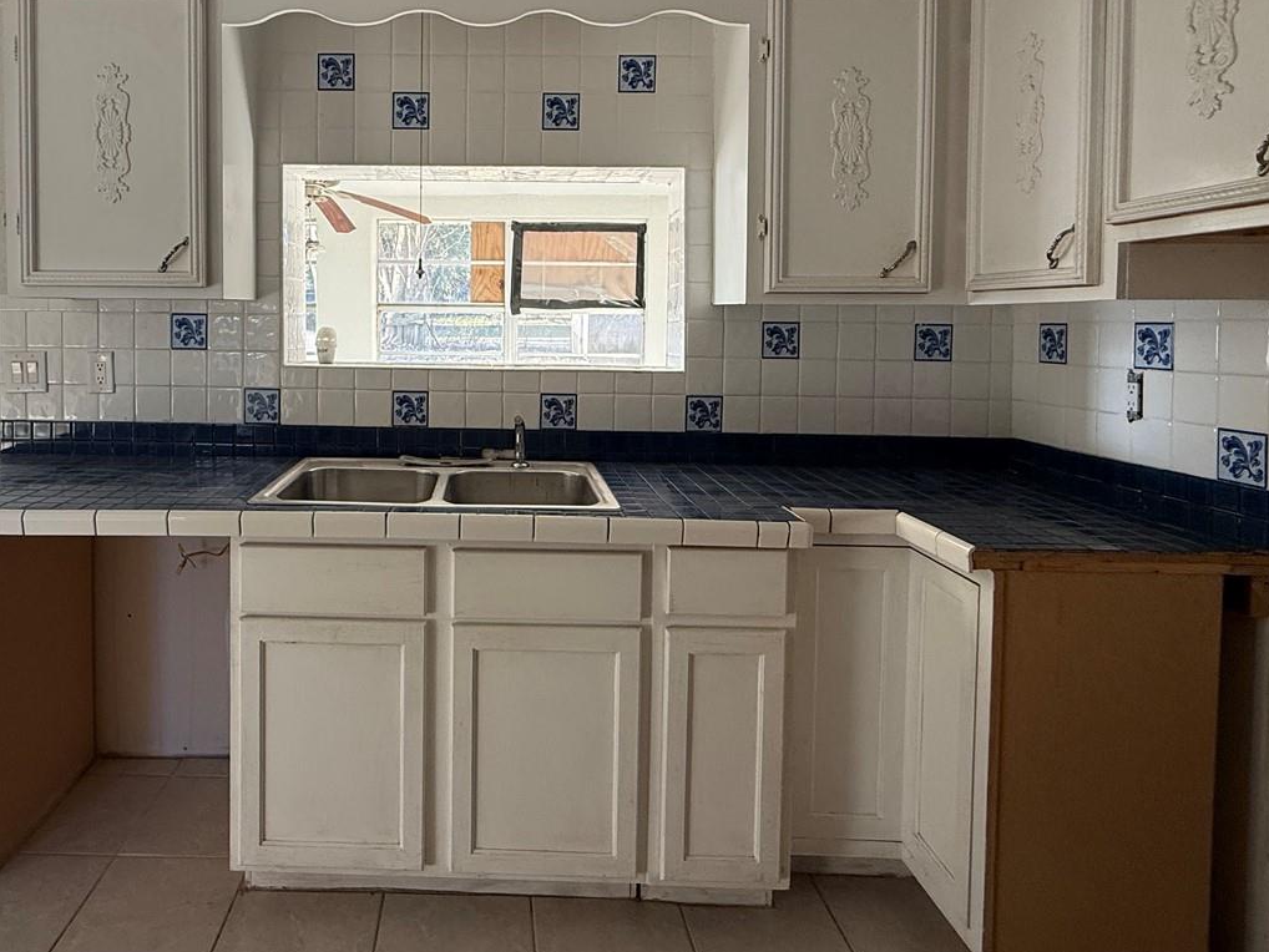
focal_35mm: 22
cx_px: 476
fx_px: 807
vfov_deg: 60.1
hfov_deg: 75.1
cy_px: 343
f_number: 2.2
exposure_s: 1/99
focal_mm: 2.22
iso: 160
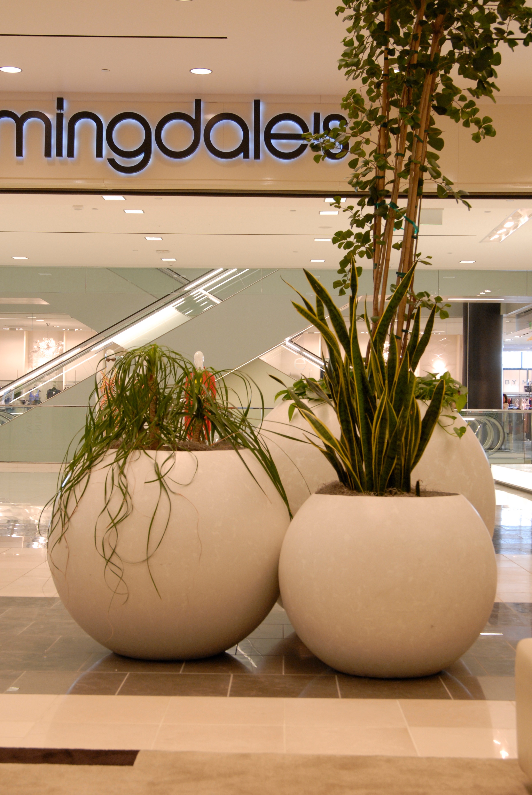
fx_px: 1260
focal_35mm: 57
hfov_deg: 23.8
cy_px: 398
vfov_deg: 35.0
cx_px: 266
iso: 320
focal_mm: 38
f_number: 9
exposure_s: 1/10
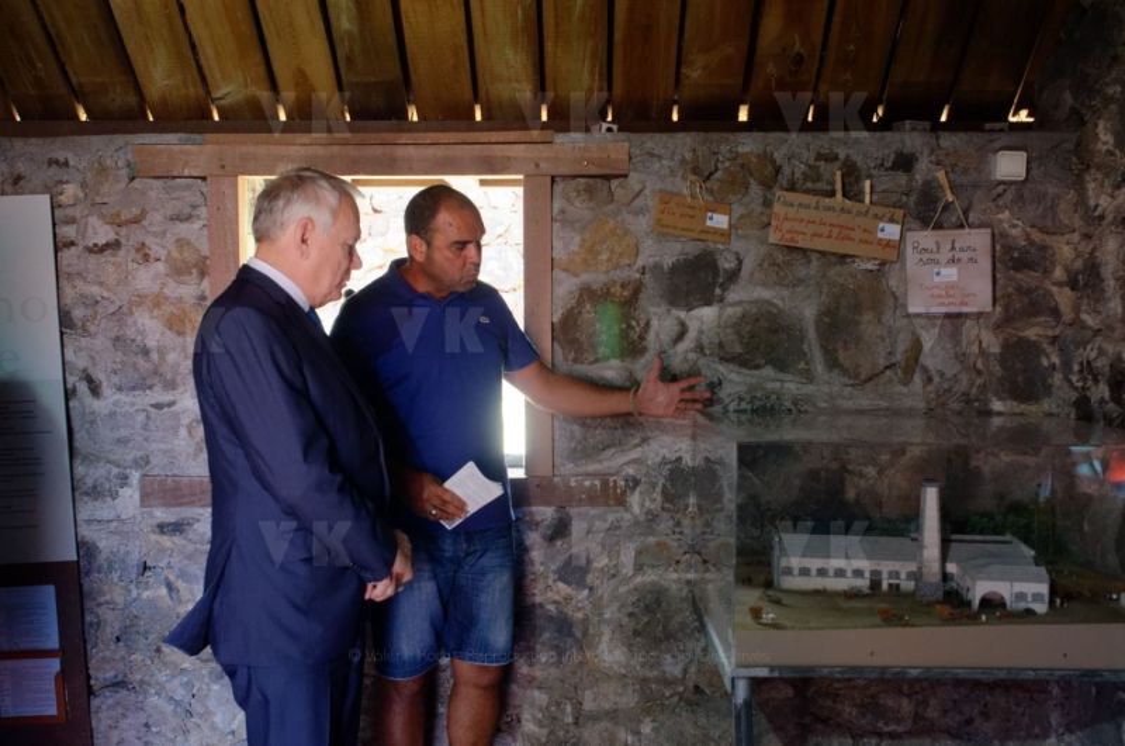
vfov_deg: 36.7
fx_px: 1123
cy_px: 373
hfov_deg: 53.2
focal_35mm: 36
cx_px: 562
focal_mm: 24
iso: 1250
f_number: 6.3
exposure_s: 1/100
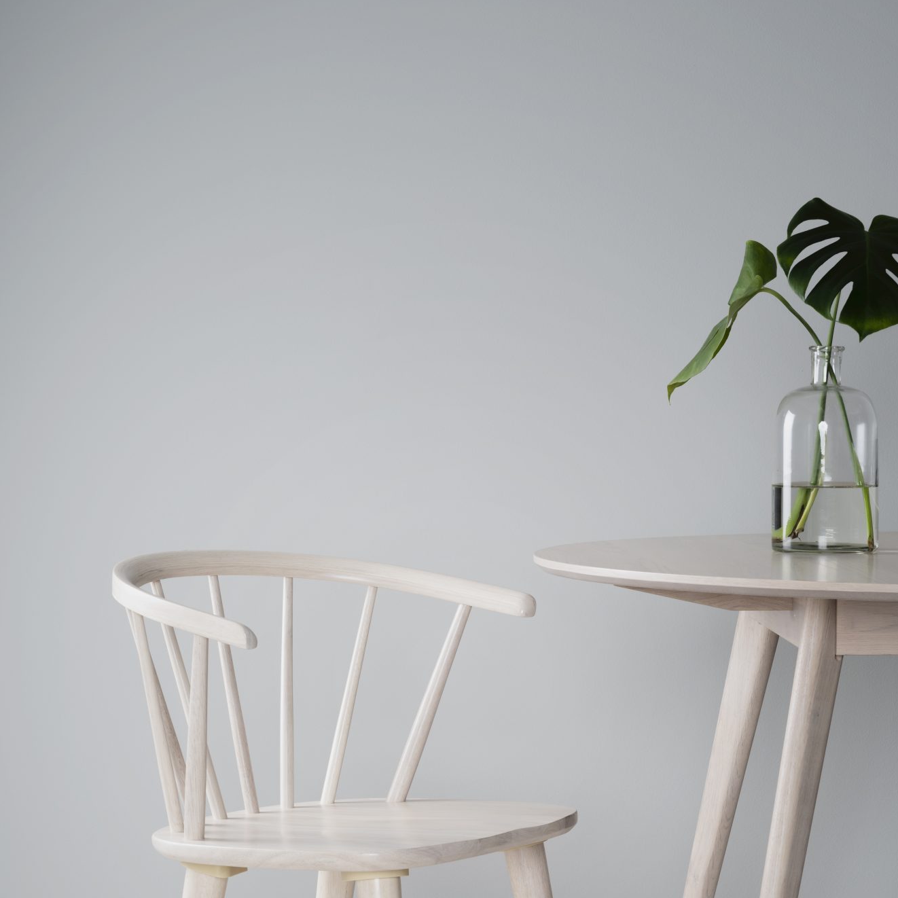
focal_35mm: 90
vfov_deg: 19.2
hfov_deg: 19.3
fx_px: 2641
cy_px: 676
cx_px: 452
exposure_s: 1/100
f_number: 10
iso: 100
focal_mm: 70
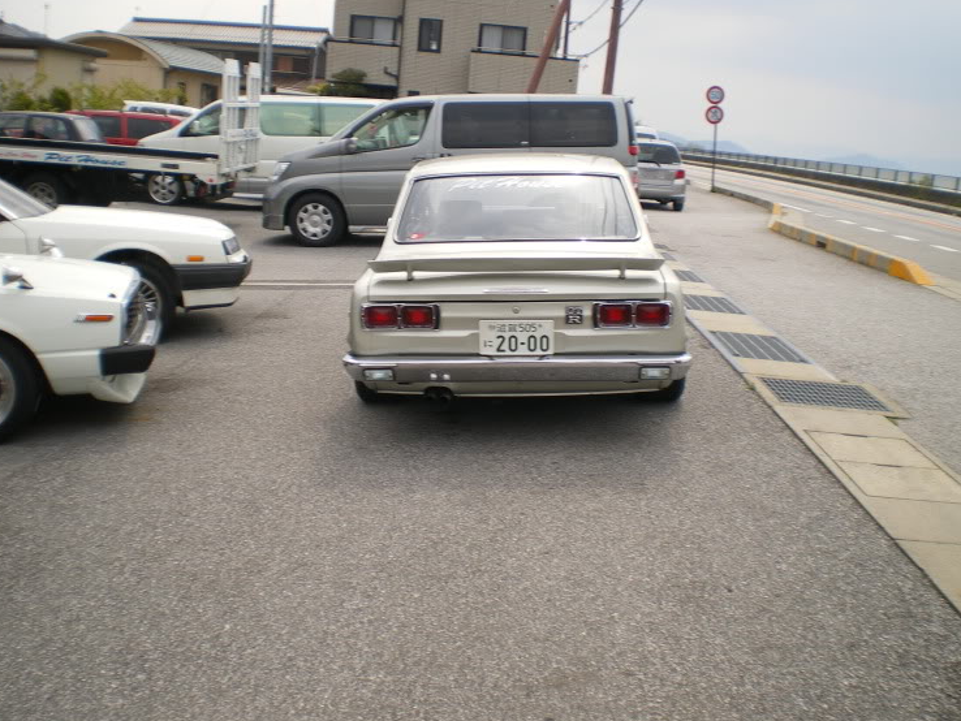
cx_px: 482
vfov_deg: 36.8
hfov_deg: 47.8
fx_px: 1083
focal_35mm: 39
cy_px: 333
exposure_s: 1/320
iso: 50
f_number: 4.6
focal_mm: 6.3
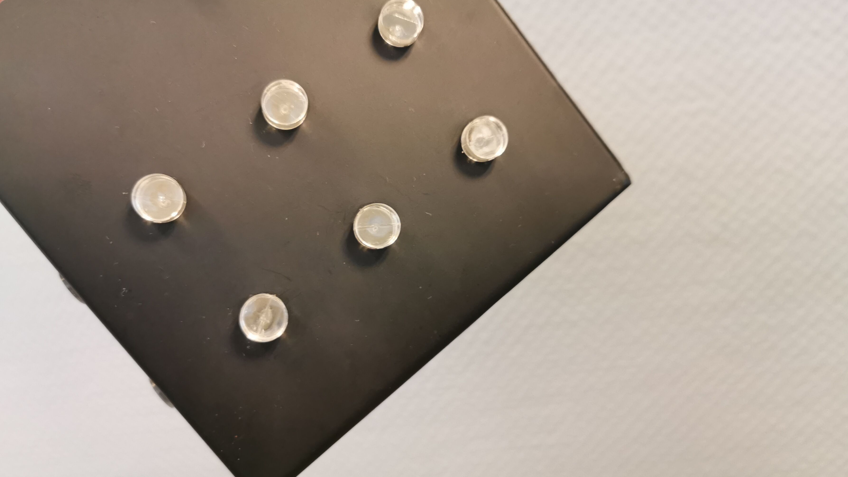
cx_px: 421
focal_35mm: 30
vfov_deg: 38.9
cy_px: 250
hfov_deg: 64.3
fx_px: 675
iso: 250
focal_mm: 5.56
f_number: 1.6
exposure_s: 1/40
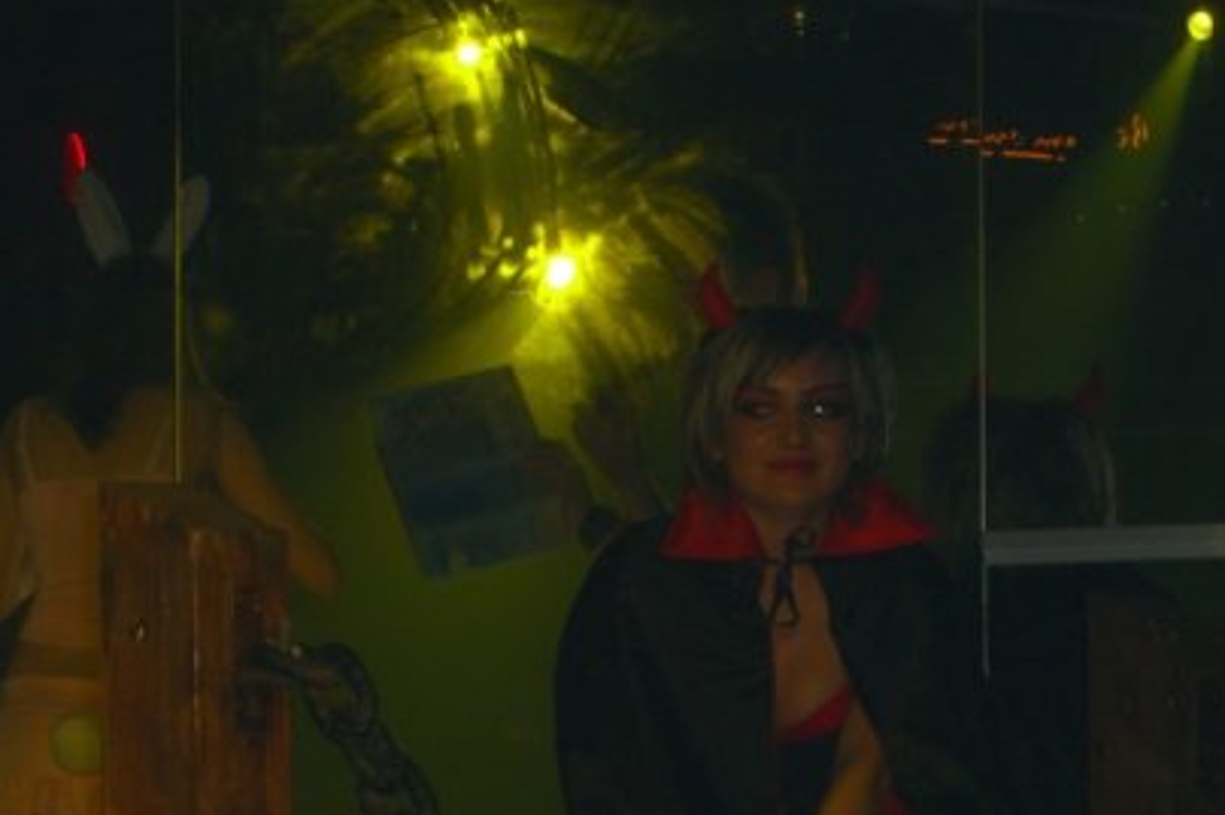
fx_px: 5986
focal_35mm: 176
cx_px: 740
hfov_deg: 11.7
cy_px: 621
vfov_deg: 7.8
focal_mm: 23.7
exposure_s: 1/60
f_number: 5.1
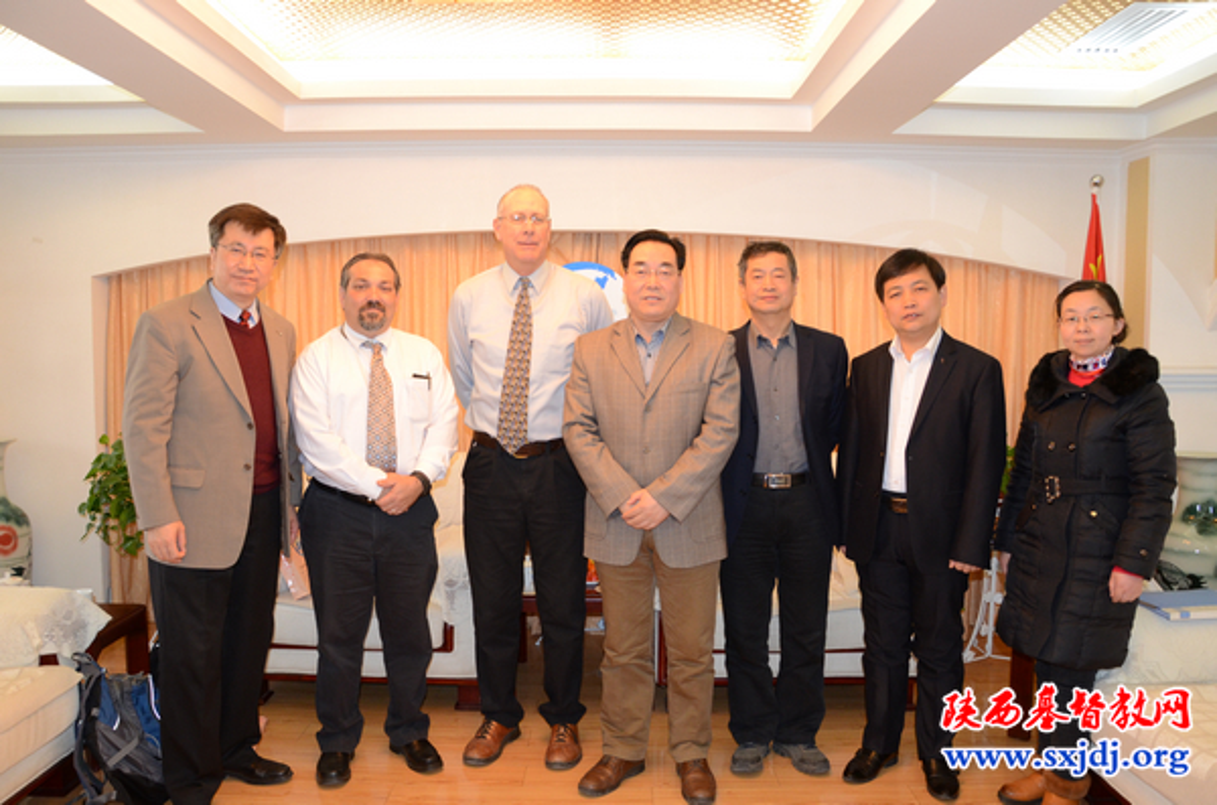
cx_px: 608
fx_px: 911
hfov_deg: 67.5
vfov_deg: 47.7
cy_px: 402
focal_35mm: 27
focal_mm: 18
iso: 1000
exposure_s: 1/60
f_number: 5
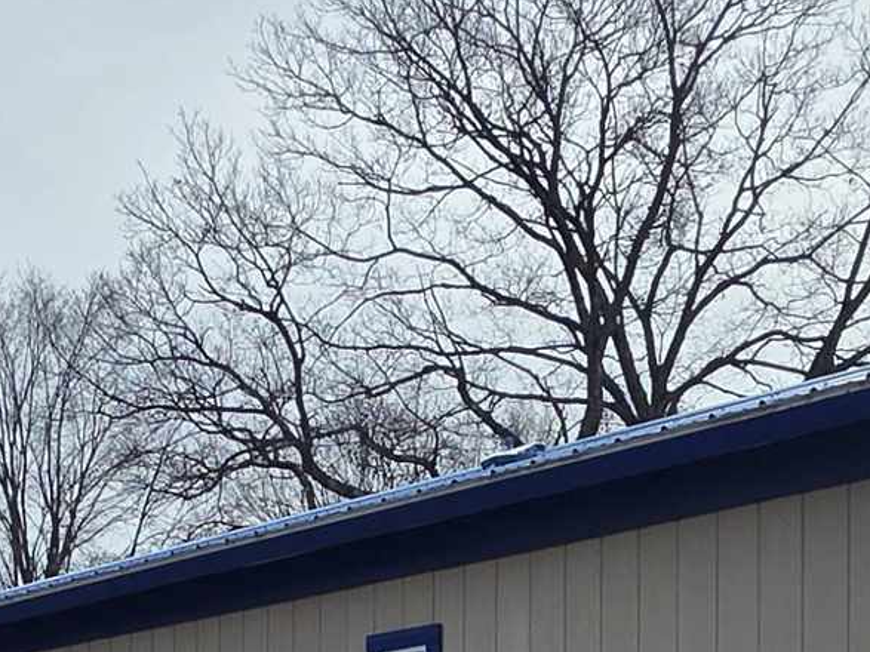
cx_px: 316
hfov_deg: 28.4
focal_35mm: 68
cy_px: 917
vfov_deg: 19.4
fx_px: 1709
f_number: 1.9
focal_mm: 2.2
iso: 40
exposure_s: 1/3220
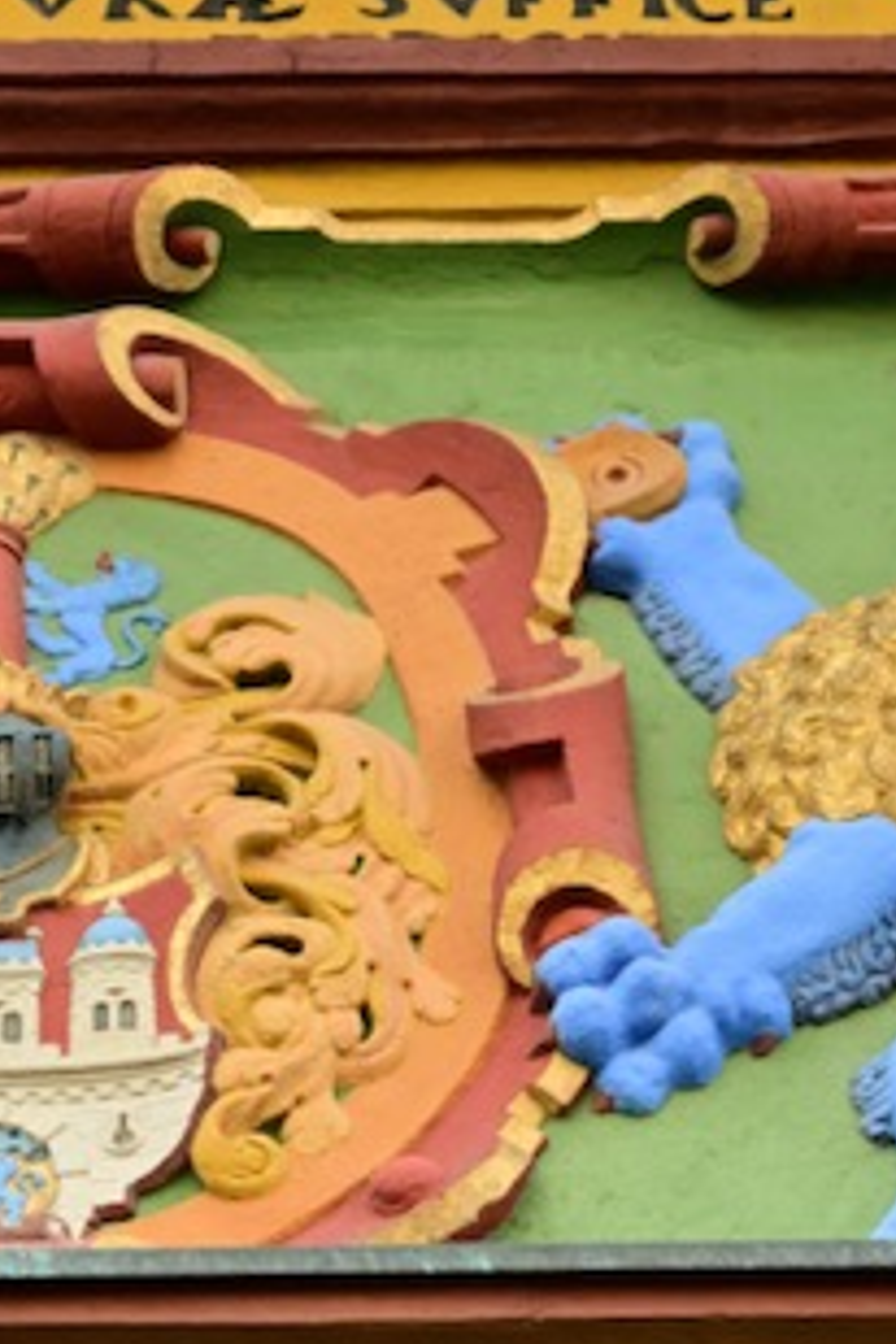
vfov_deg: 7.4
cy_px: 2527
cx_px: 144
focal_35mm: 269
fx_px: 10042
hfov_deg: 5.1
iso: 400
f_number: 4
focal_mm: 65
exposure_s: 1/1000
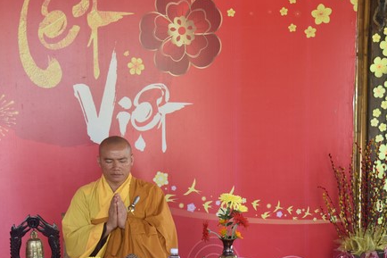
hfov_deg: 30.4
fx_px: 709
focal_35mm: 66
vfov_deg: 20.5
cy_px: 190
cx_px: 142
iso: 400
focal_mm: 44
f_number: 4
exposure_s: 1/60
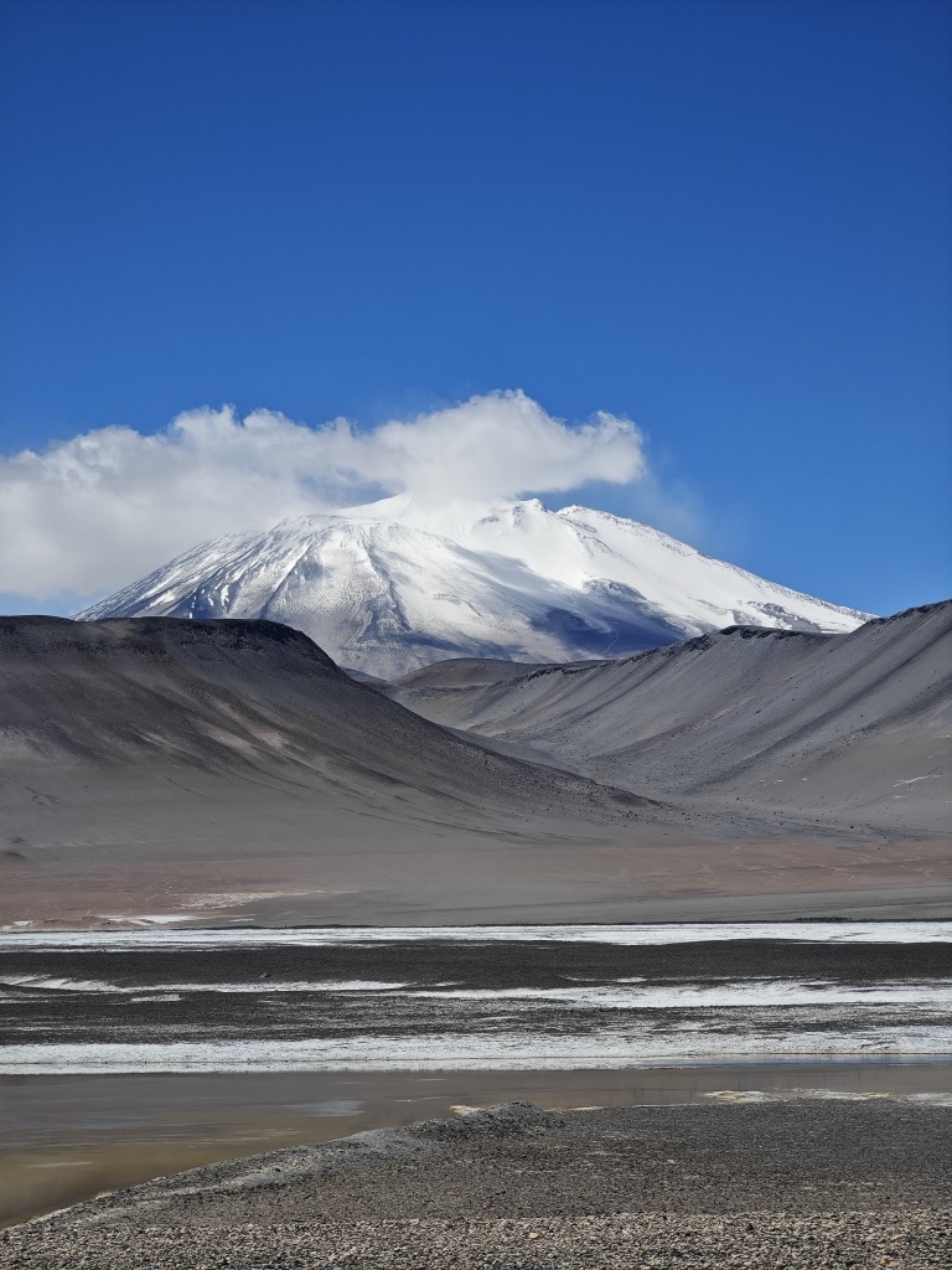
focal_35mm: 120
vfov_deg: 16.4
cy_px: 635
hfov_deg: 12.3
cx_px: 476
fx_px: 4400
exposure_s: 1/1697
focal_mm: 19.4
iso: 50
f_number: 3
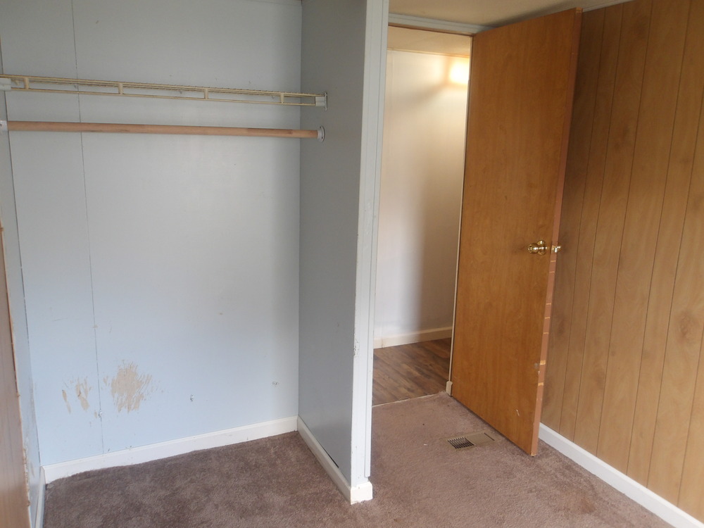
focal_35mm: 27
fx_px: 549
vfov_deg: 51.4
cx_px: 352
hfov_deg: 65.3
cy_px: 264
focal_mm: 4.9
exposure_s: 1/26
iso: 200
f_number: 3
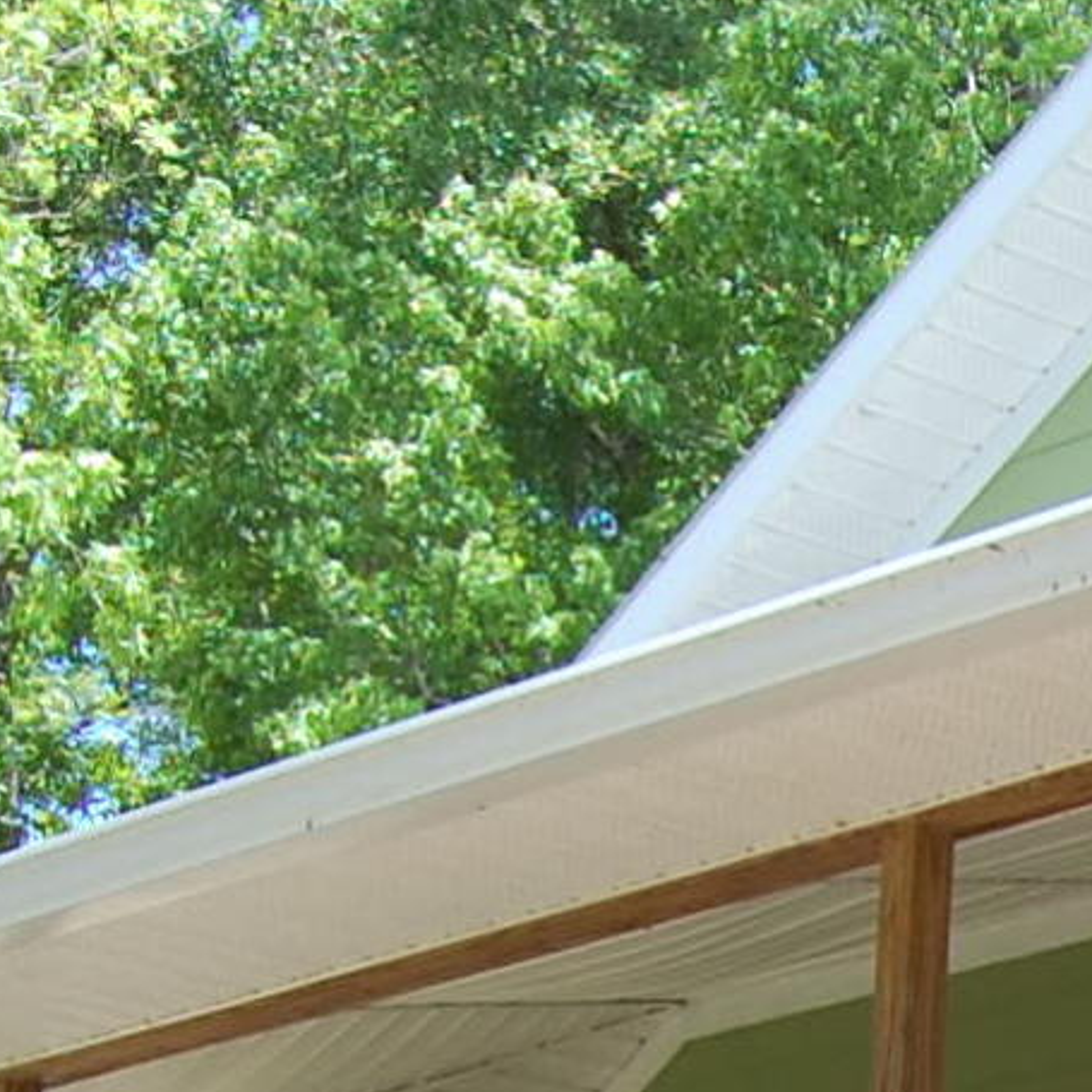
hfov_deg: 10.9
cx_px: 1896
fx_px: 5389
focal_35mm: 151
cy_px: 1754
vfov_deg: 11.0
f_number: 7.1
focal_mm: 18
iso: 200
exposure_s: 1/200
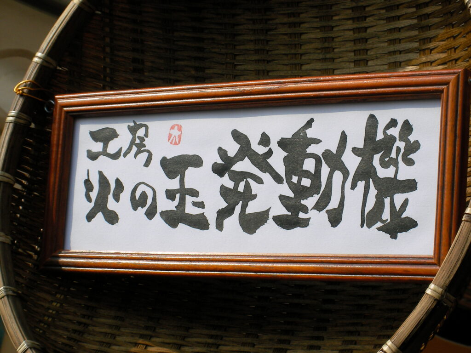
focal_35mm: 112
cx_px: 236
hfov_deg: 17.6
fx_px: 1524
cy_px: 176
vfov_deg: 13.2
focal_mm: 17.1
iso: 50
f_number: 6.2
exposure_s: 1/340
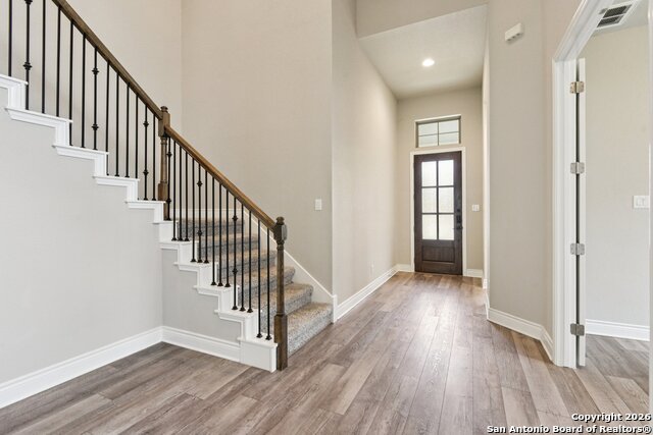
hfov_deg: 96.7
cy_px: 218
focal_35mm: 16
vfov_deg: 73.8
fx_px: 290
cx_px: 326
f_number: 8
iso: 2000
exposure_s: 1/15
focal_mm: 16
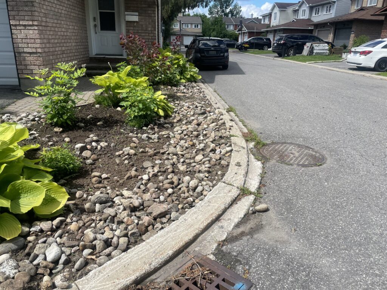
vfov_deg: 53.1
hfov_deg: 67.3
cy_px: 145
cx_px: 194
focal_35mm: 26
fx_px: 291
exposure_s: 1/2817
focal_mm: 4.2
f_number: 1.6
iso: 32
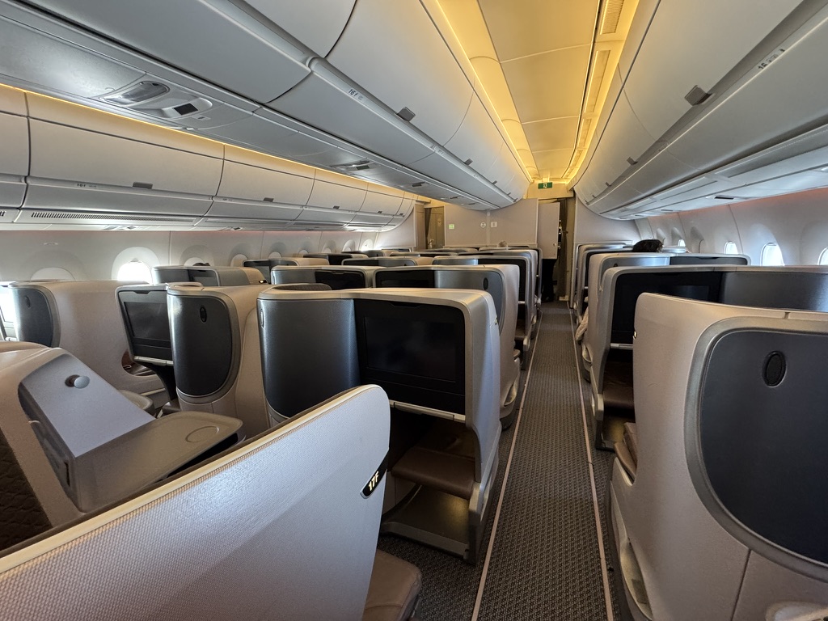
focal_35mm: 14
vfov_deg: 85.7
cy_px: 310
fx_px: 335
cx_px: 414
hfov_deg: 102.1
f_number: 2.2
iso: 400
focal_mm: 2.22
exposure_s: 1/54
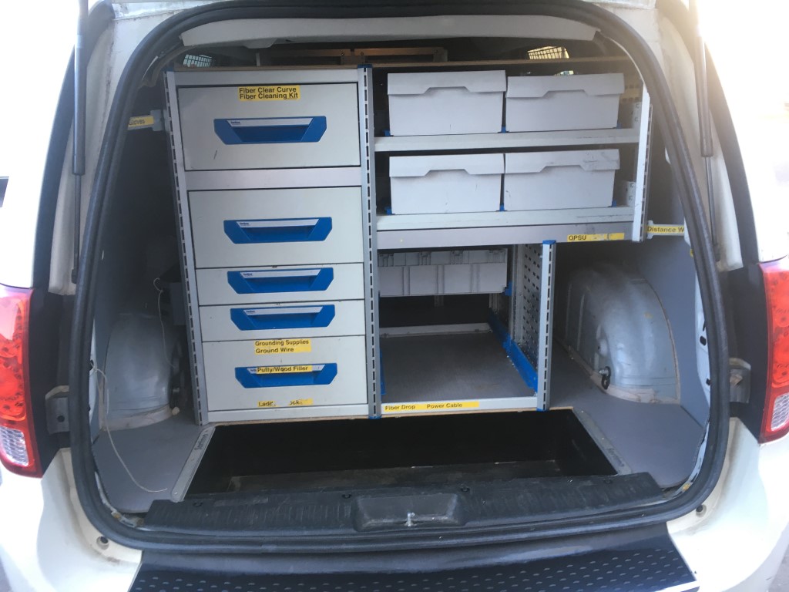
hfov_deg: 61.7
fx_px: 661
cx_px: 394
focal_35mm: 29
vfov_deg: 48.2
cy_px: 296
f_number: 2.2
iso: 25
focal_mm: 4.15
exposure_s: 1/40
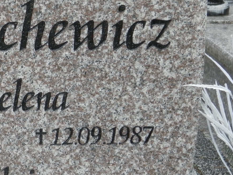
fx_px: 1447
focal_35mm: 215
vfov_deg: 6.9
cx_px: -47
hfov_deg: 9.1
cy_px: 165
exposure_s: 1/125
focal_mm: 14.6
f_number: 4.2
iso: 200
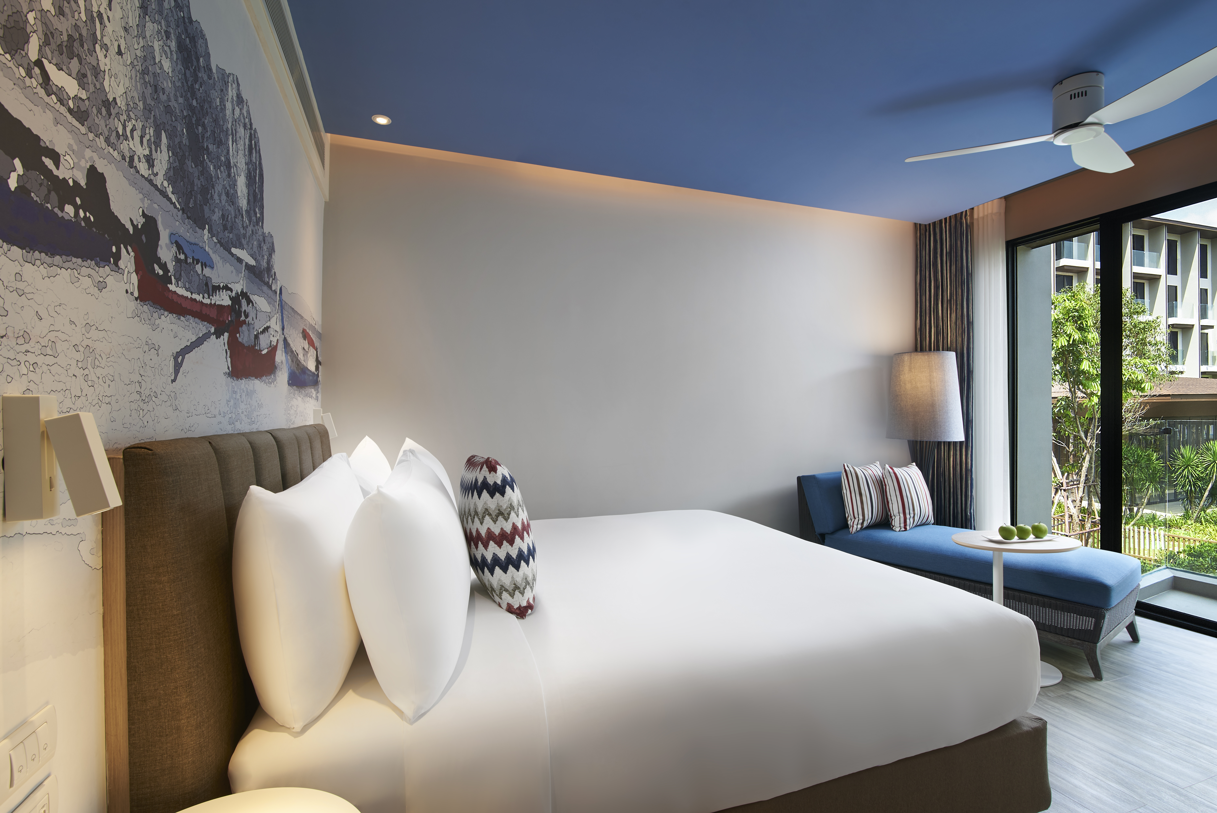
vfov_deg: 73.8
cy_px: 406
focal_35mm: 16
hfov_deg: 96.7
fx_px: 541
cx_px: 608
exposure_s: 1/1.59
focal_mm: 16
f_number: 11
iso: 100
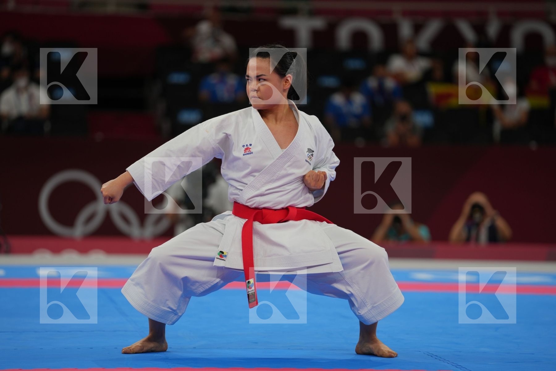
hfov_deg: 11.3
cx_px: 278
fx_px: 2811
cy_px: 186
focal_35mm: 182
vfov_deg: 7.5
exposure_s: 1/500
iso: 200
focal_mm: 182
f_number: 2.8
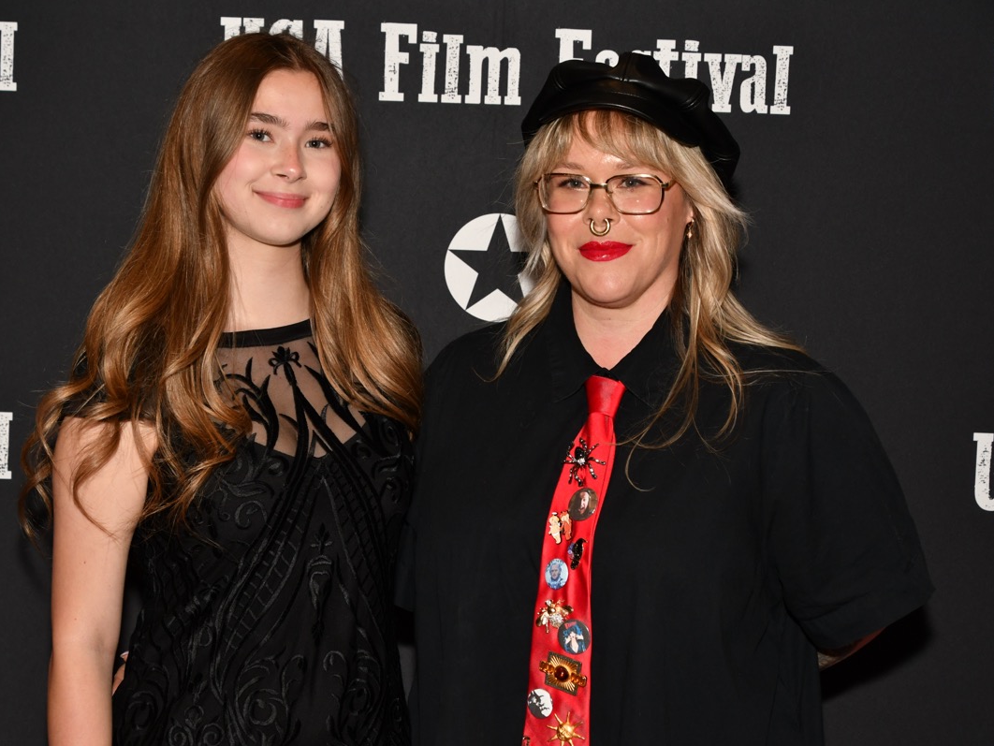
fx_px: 2901
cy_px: 373
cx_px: 439
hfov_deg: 19.4
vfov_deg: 14.7
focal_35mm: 101
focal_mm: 62
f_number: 9.5
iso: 800
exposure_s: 1/180
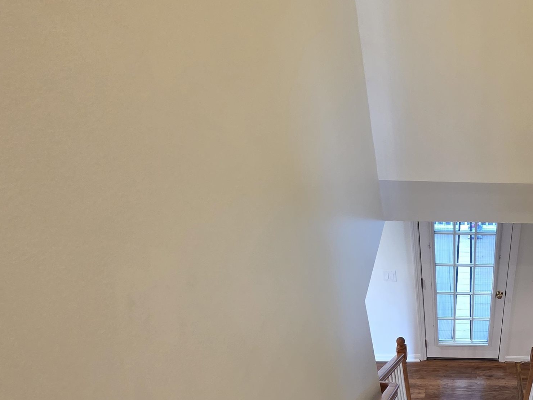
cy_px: 379
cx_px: 458
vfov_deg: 45.2
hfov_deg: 58.0
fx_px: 416
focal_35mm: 27
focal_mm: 2.2
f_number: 1.9
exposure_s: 1/60
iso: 320
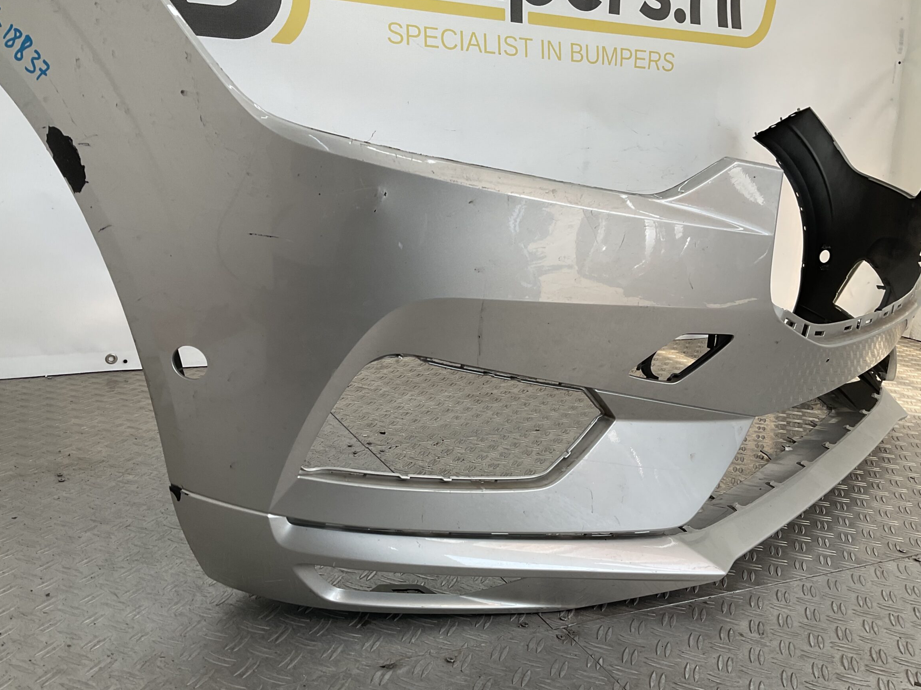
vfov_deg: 44.2
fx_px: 851
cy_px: 357
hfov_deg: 56.8
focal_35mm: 32
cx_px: 440
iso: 16
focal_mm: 3
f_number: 1.8
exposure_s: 1/248
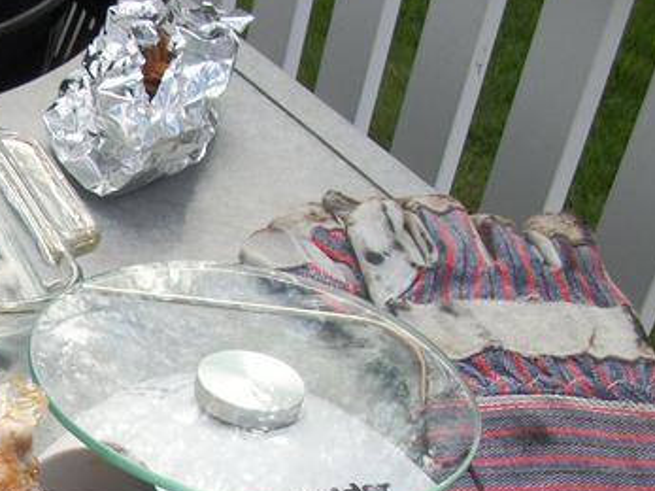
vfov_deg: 17.0
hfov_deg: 21.5
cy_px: 581
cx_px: -176
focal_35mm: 83
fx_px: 1570
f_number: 8.8
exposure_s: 1/80
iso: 80
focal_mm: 5.7
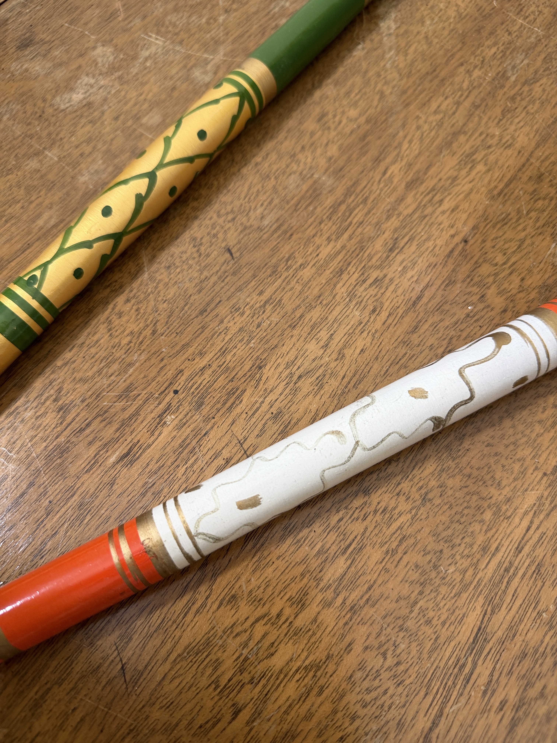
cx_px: 278
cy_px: 372
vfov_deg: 71.6
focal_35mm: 24
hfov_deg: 56.8
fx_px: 515
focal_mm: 6.76
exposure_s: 1/60
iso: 200
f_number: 1.78
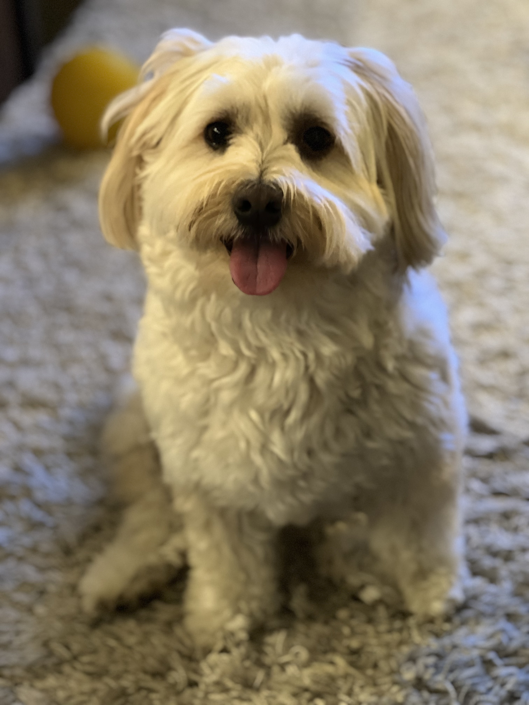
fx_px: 1569
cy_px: 352
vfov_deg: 25.3
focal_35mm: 77
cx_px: 264
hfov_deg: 19.1
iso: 800
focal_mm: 9
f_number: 2.8
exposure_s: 1/15
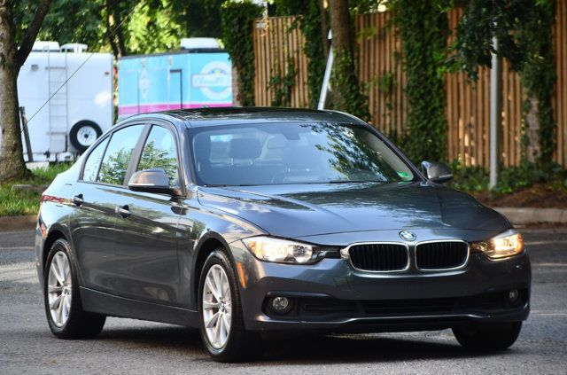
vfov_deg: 6.1
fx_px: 3534
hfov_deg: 9.2
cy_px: 188
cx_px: 284
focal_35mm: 225
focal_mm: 150
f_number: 5
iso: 560
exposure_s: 1/500
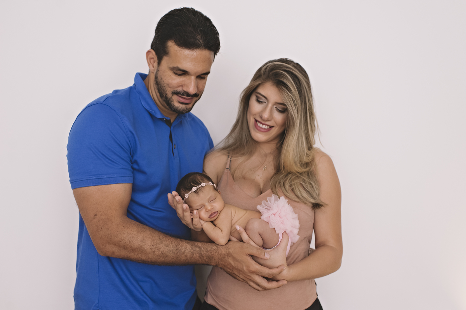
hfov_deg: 54.5
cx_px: 233
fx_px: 453
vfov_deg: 37.8
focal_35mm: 35
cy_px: 155
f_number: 3.5
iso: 500
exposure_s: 1/125
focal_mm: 35
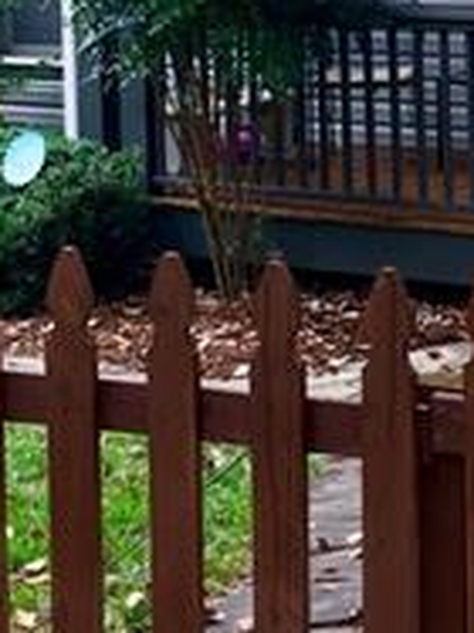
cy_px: 51
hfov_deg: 12.3
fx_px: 2175
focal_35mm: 119
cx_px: 450
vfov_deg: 16.3
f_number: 2.2
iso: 25
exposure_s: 1/120
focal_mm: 4.15
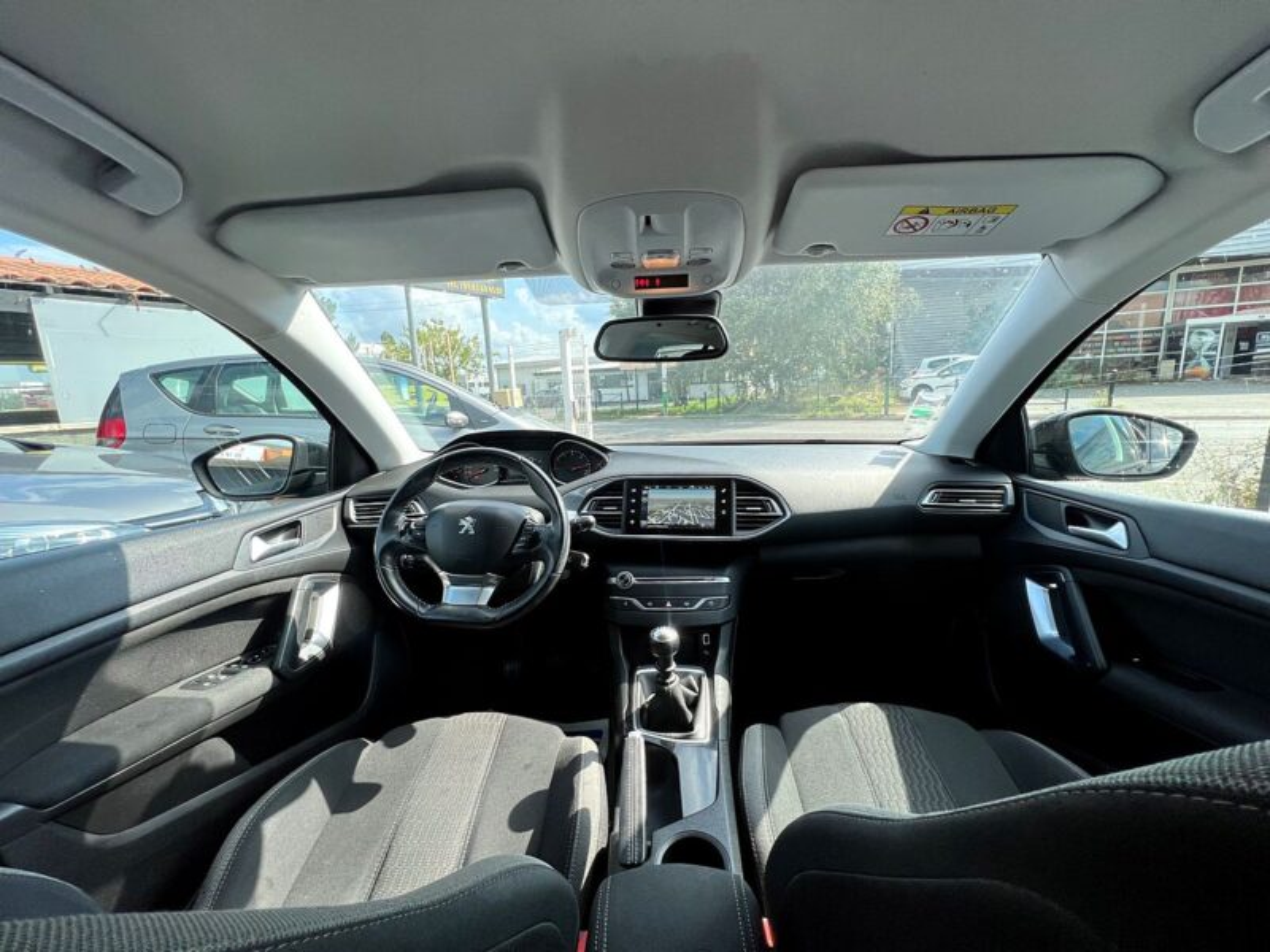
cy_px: 476
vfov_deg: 89.9
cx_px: 635
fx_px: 477
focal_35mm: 13
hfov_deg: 106.2
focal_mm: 1.57
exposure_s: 1/430
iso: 32
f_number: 1.8
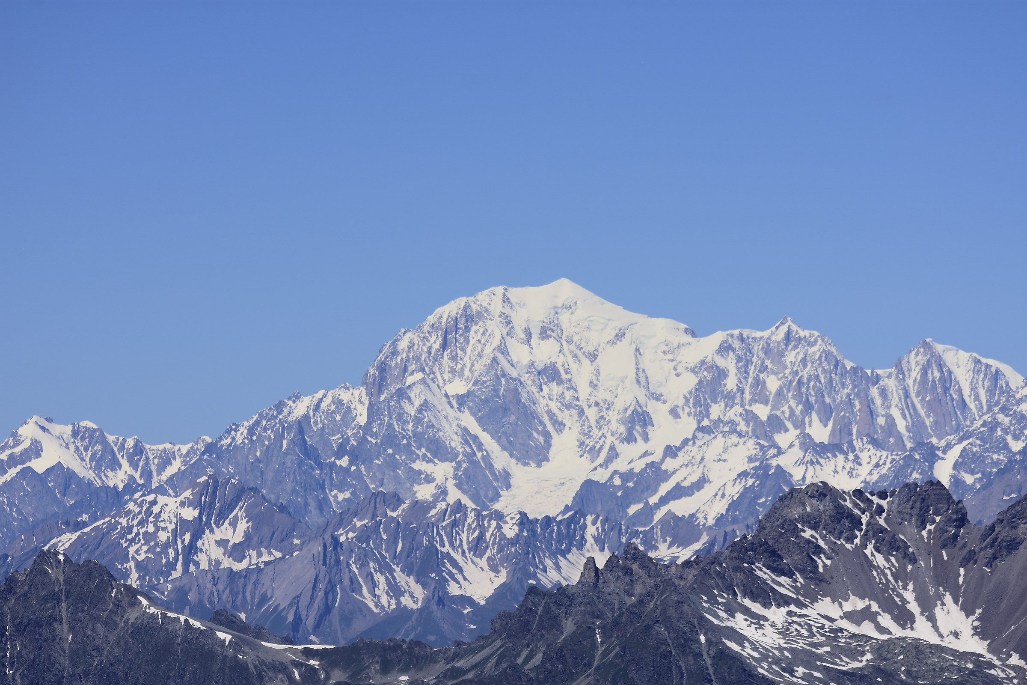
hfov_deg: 6.2
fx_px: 9413
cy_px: 342
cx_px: 514
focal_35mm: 330
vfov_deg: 4.2
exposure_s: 1/640
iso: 100
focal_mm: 220
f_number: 7.1
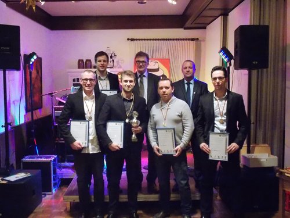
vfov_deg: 41.8
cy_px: 109
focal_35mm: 34
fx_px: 285
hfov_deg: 54.0
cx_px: 145
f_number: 3.4
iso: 1600
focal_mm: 6.1
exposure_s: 1/15
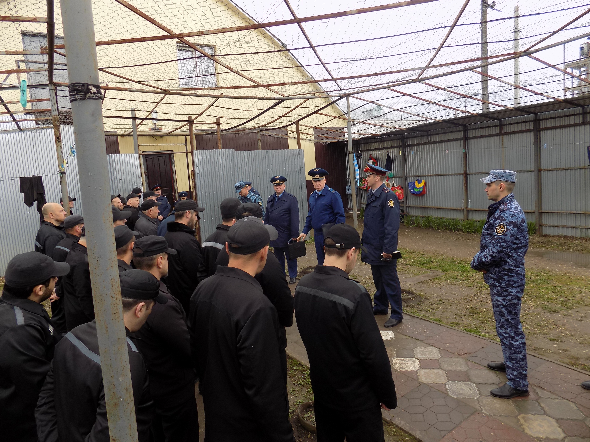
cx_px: 295
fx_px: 392
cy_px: 221
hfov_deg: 73.9
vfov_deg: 58.9
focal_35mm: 23
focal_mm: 4
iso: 80
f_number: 3.1
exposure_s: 1/125
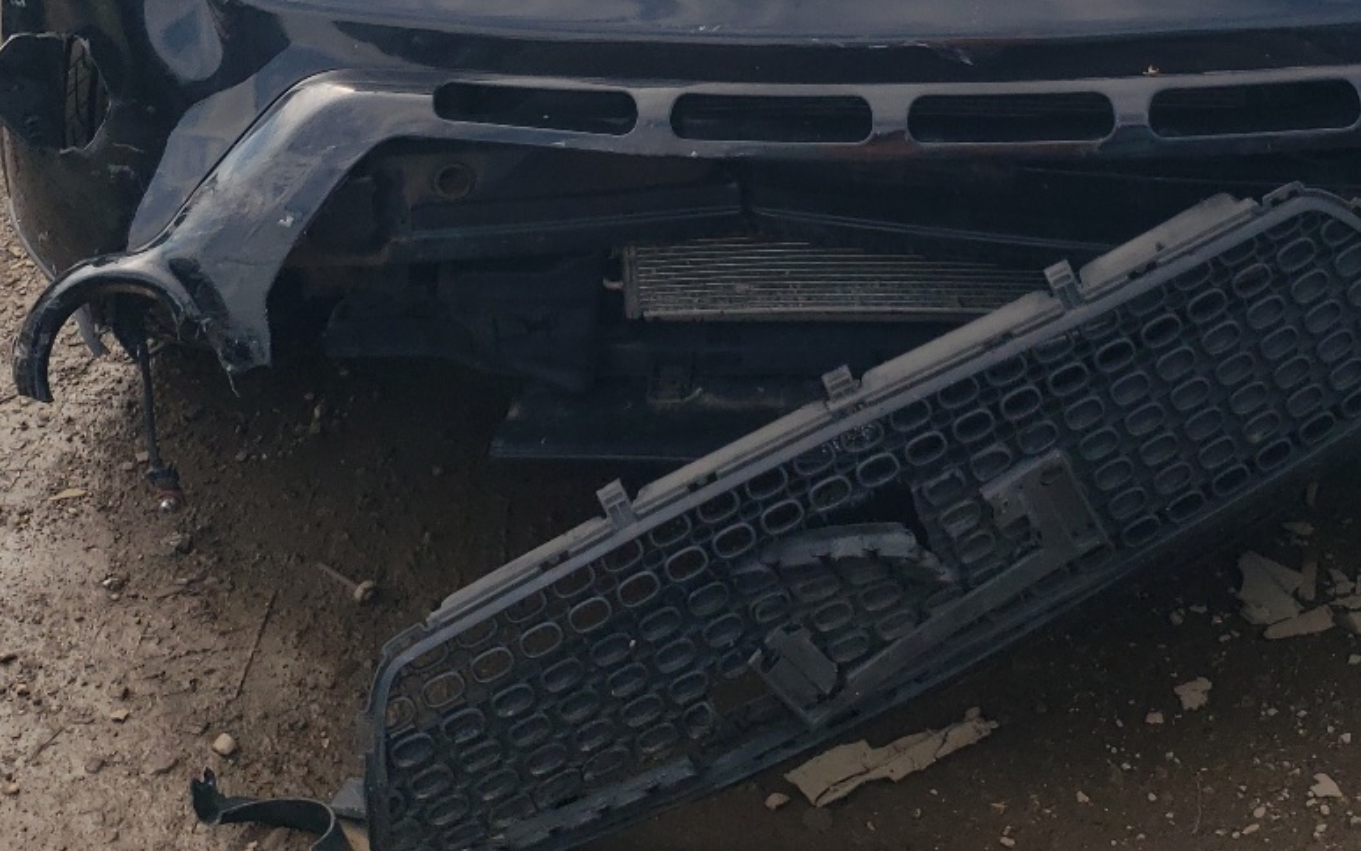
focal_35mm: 57
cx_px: 872
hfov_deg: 35.4
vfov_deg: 21.4
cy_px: -130
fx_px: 2115
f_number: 1.5
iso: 50
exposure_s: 1/2000
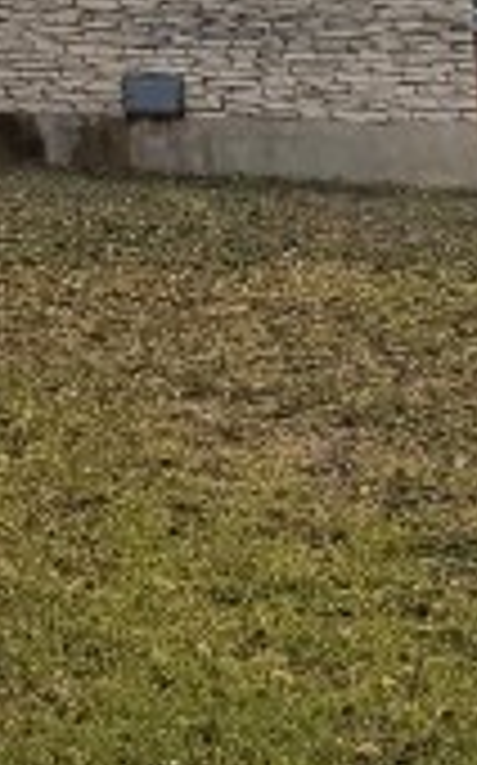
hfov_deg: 7.7
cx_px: -796
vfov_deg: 12.1
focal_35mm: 153
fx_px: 3188
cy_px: -765
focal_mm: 6.76
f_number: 1.78
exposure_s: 1/1271
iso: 100
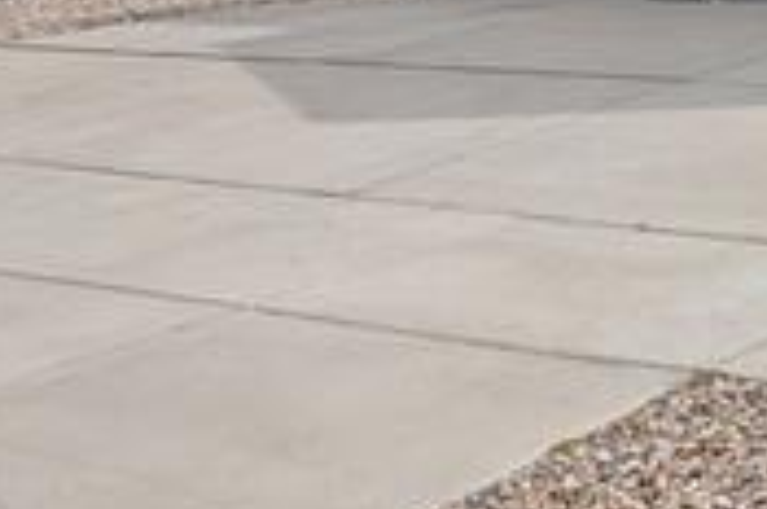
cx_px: 1096
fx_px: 1404
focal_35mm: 66
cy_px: -290
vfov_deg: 18.0
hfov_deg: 24.8
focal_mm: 12
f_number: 8
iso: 100
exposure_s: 1/320
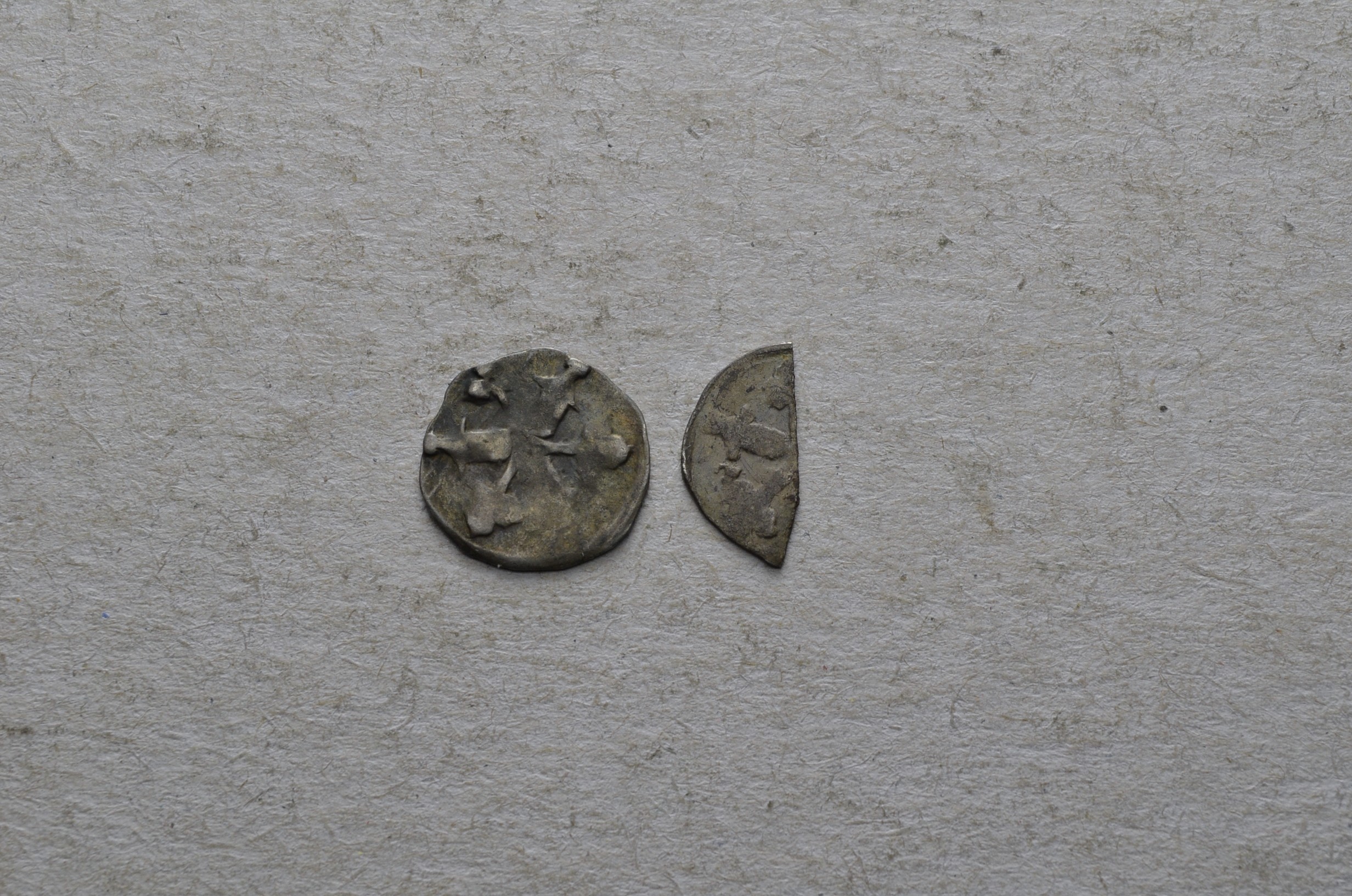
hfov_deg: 24.7
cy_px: 448
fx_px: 3092
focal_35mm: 82
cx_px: 676
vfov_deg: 16.5
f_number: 14
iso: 400
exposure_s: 1/250
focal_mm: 55
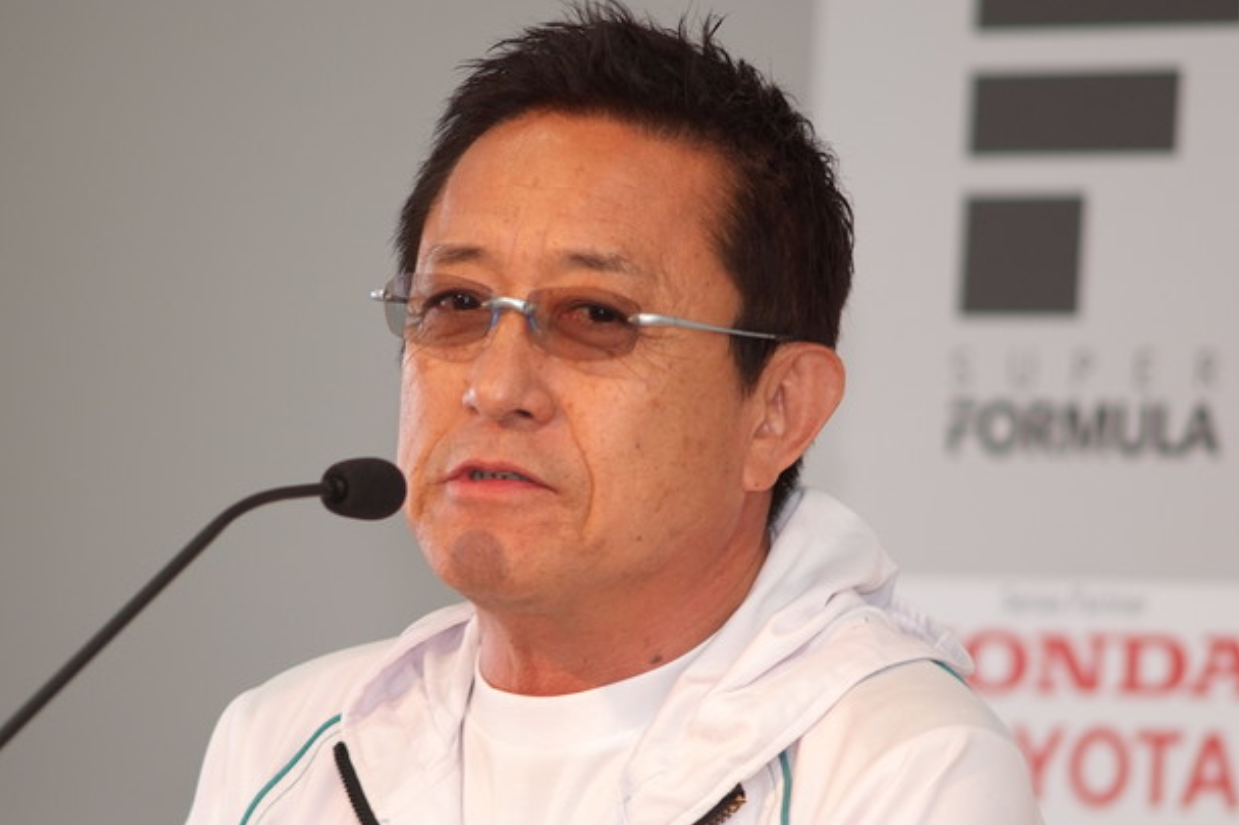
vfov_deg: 4.3
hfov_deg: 6.4
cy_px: 432
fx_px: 11010
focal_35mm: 320
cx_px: 530
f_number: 2.8
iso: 400
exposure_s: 1/125
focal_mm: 180
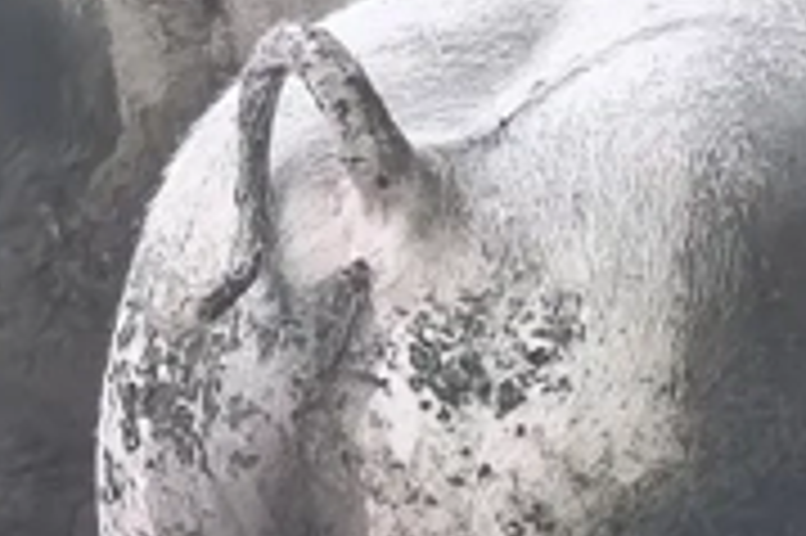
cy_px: 797
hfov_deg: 3.8
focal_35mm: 535
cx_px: -590
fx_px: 11967
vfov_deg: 2.6
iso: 250
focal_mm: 6.14
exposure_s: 1/50
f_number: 1.65
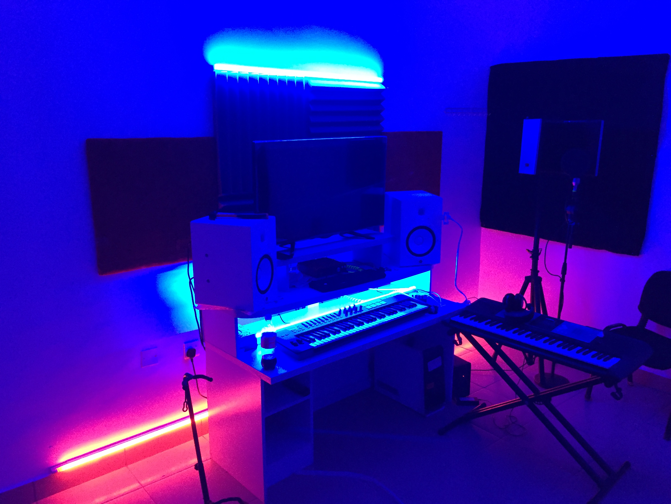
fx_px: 562
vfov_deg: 48.2
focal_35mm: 29
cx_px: 336
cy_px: 252
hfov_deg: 61.7
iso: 250
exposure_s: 1/20
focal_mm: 4.15
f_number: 2.2
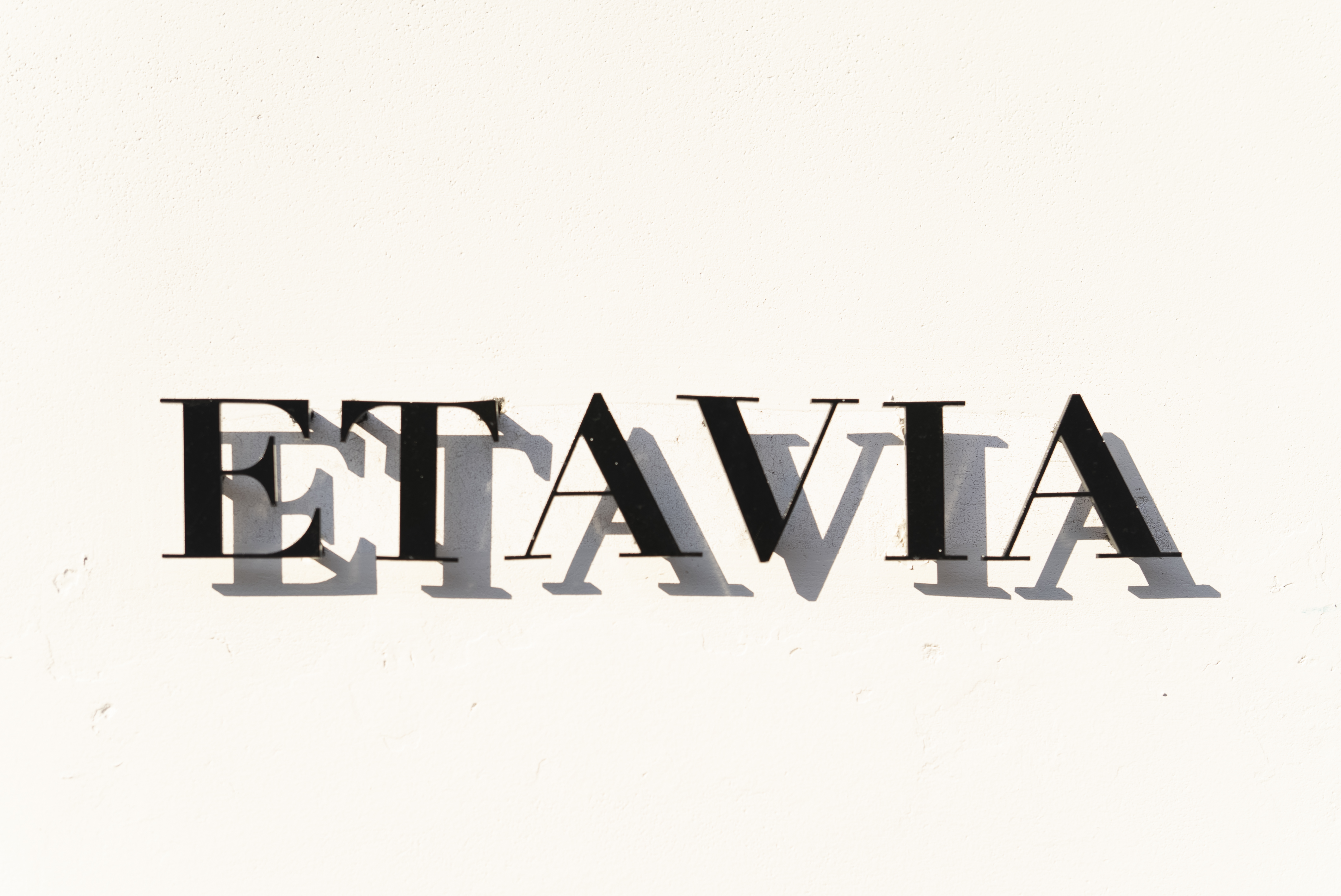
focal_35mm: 40
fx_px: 1491
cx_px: 670
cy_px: 448
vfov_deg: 33.4
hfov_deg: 48.4
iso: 100
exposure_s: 1/1250
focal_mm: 40
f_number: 2.8
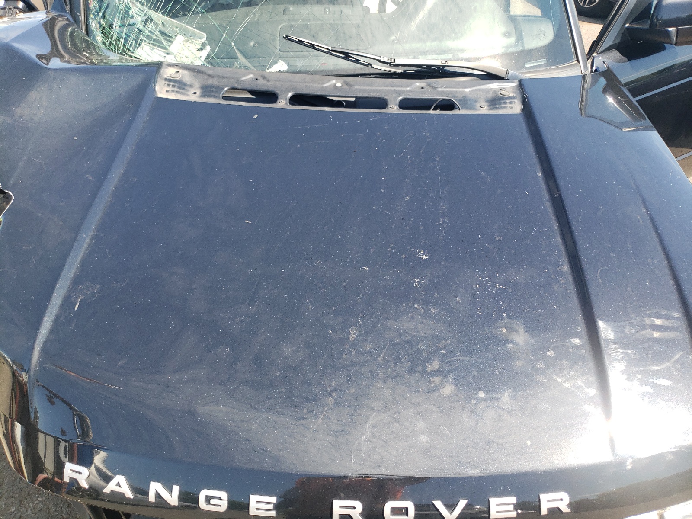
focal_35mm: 26
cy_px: 260
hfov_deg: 67.3
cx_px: 346
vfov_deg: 53.1
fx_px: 520
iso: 50
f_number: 1.5
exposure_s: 1/625
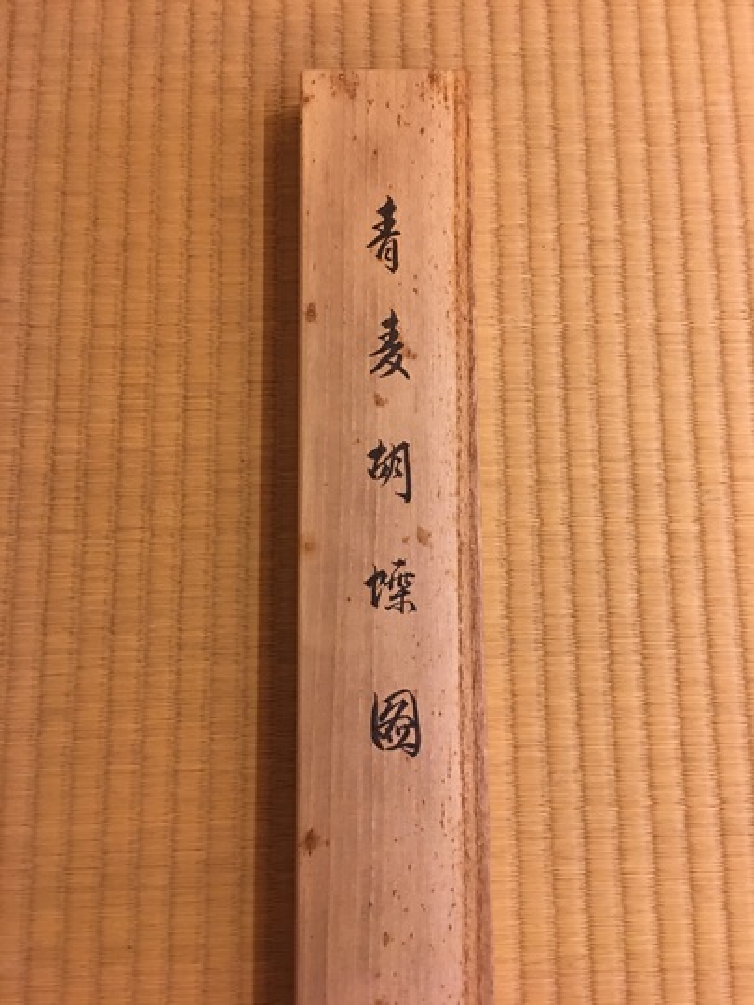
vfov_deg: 61.7
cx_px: 377
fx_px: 842
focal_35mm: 29
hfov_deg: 48.2
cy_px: 502
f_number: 2.2
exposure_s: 1/4
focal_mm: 4.15
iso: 64
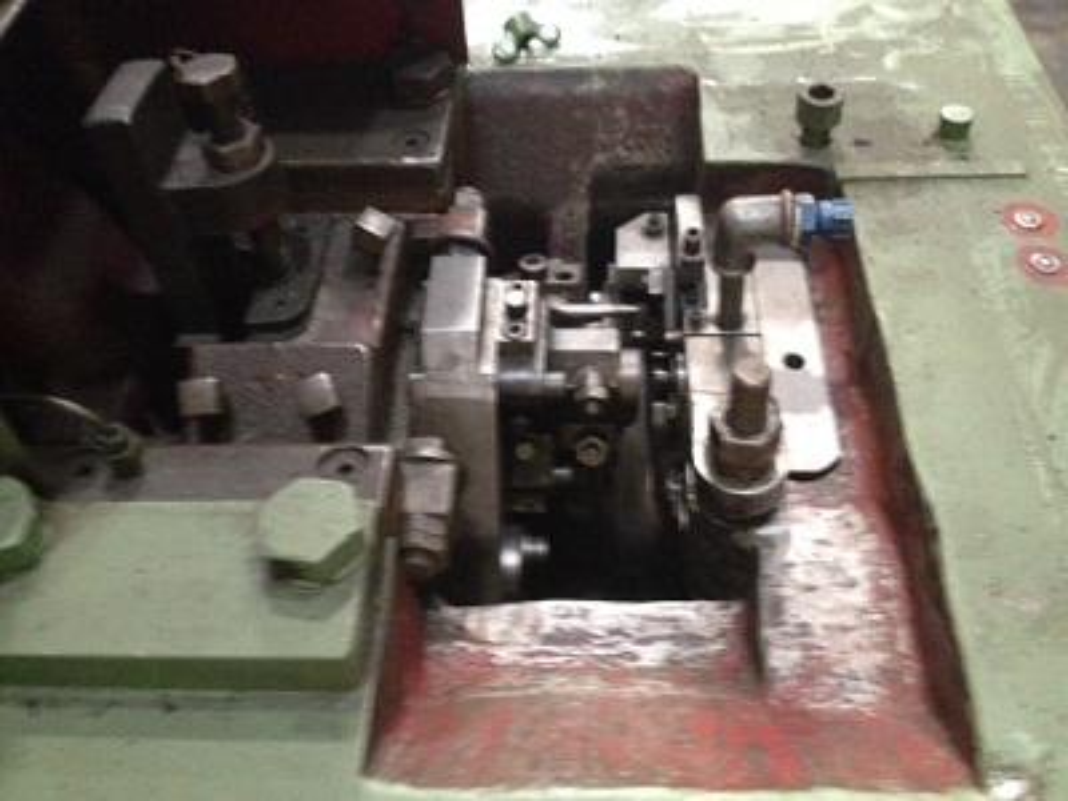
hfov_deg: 52.6
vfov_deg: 40.7
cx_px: 534
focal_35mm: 35
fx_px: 1080
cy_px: 400
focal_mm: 4.28
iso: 800
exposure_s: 1/15
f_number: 2.4
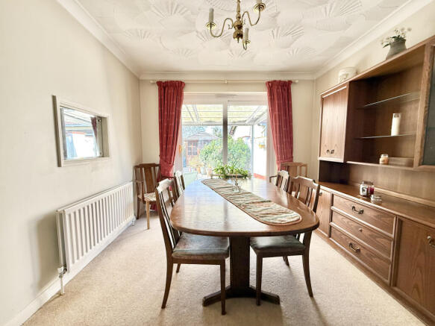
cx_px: 218
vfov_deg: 85.7
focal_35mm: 14
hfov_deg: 102.1
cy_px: 163
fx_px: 176
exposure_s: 1/99
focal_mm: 2.22
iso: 250
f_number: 2.2
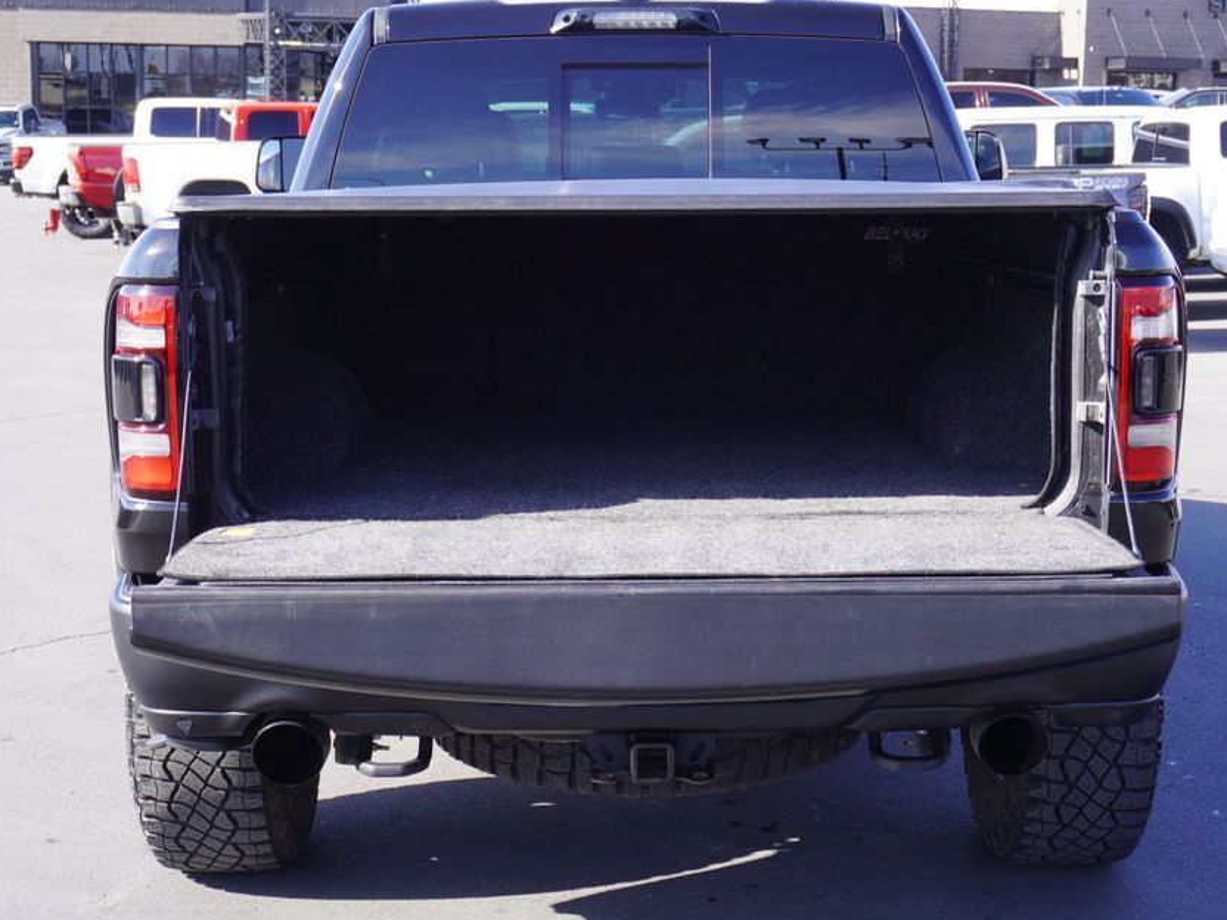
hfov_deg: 32.9
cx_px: 628
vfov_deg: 25.0
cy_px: 453
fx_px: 2077
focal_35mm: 59
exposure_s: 1/80
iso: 100
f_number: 6.3
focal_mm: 33
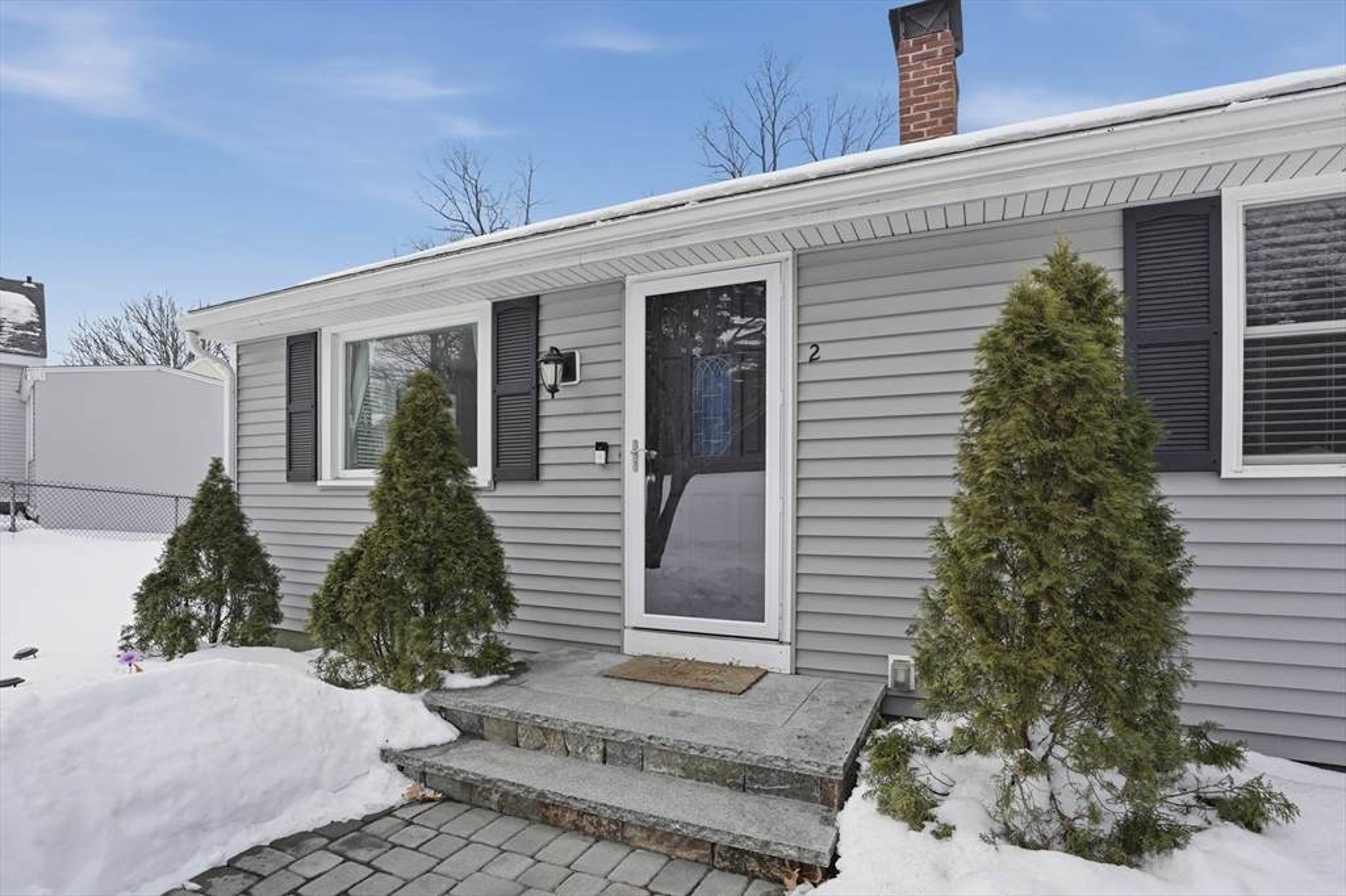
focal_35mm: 16
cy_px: 448
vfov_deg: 73.7
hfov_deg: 96.8
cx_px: 673
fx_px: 598
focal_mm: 16
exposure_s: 1/2500
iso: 800
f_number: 8
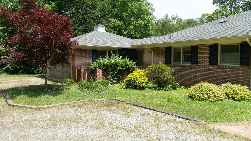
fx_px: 193
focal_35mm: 29
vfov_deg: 40.1
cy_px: 62
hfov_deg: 66.1
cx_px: 126
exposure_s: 1/100
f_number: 9
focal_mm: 18
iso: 100
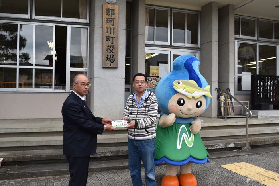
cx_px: 140
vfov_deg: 41.7
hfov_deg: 59.5
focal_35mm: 32
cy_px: 93
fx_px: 244
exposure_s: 1/250
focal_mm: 21
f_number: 8
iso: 360
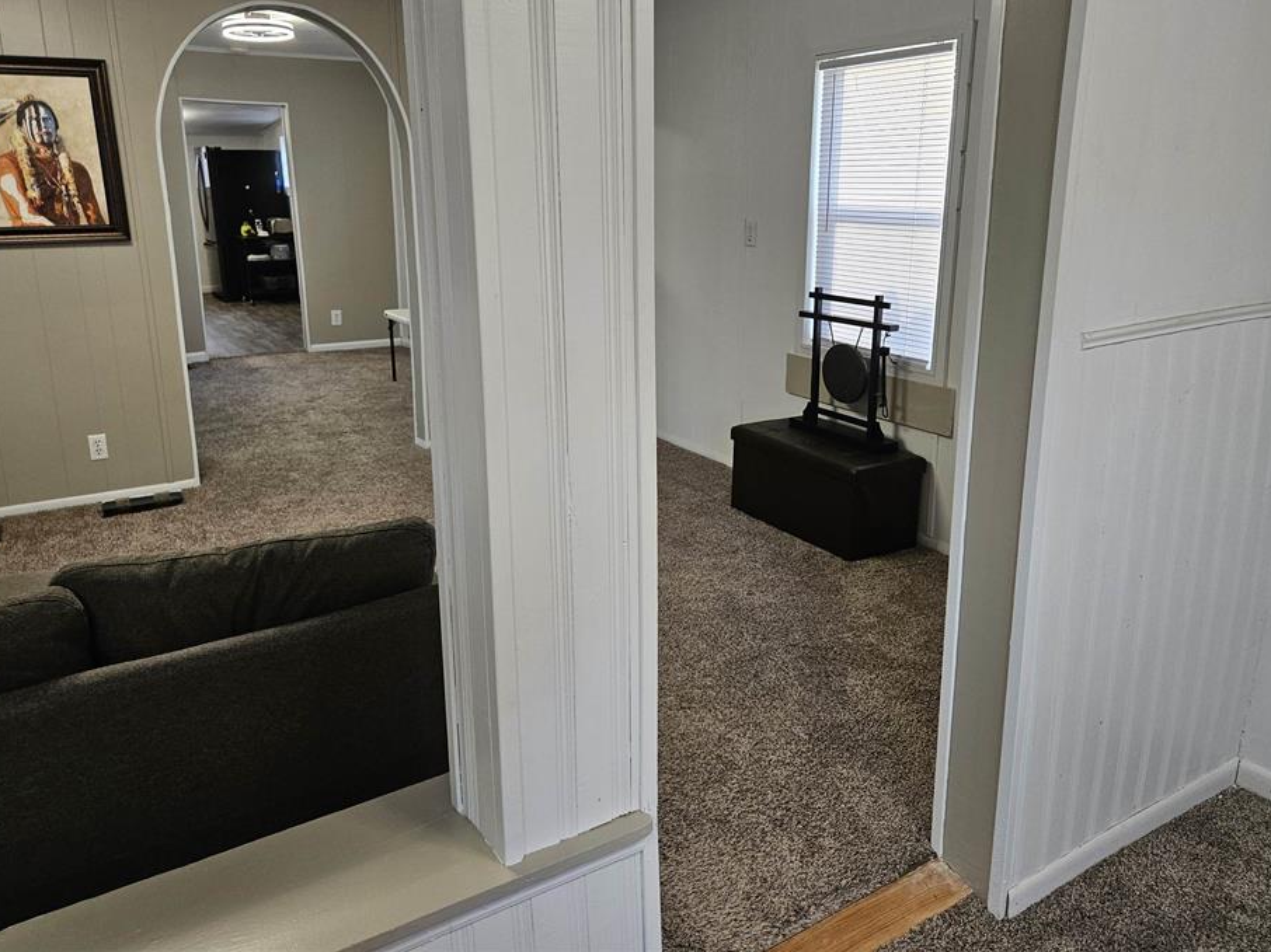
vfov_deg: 52.9
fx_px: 954
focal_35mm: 26
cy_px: 415
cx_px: 634
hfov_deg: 67.3
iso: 200
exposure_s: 1/120
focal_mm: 5.4
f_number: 1.8
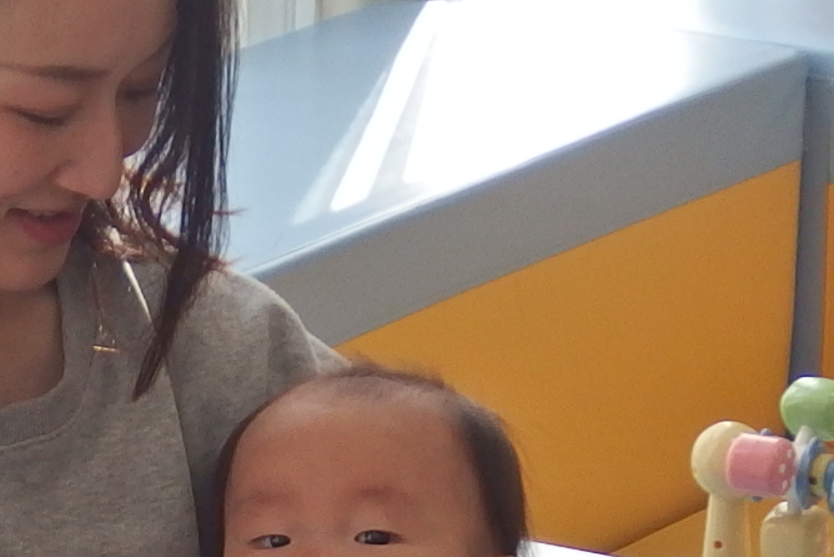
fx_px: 5469
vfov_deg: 5.8
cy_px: 552
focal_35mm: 236
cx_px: -146
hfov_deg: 8.6
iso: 160
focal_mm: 11.1
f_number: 2.5
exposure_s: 1/400
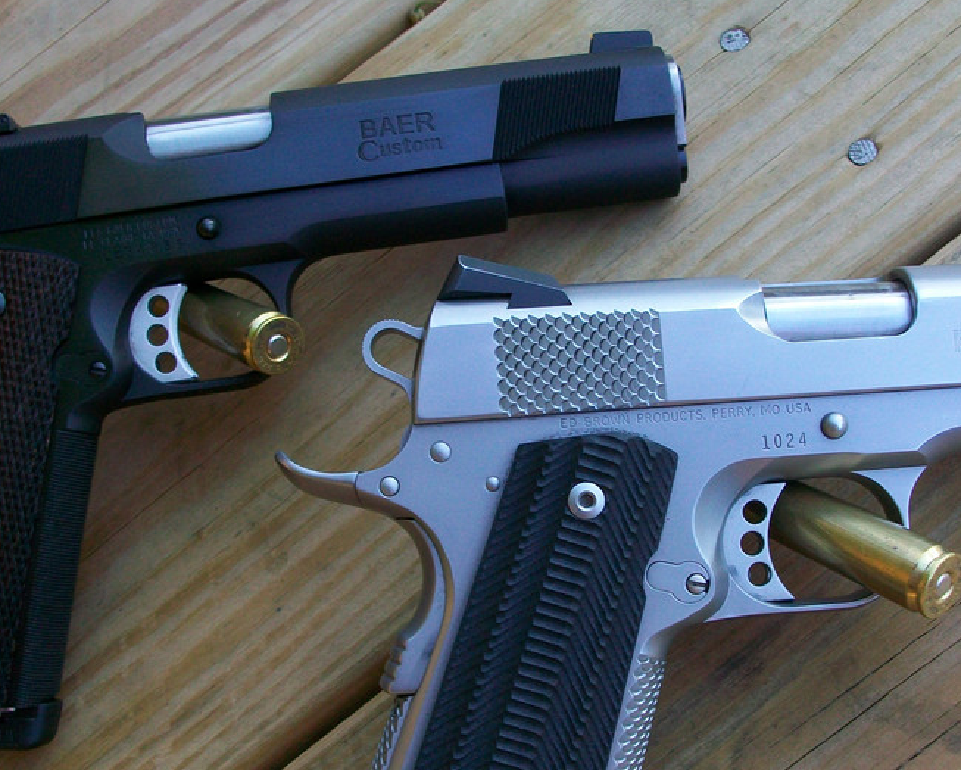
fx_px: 1451
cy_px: 464
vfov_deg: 29.6
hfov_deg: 36.6
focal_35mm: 51
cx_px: 539
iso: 72
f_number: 2.8
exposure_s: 1/60
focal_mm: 5.7
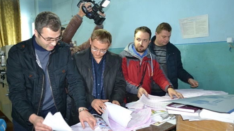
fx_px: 199
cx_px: 115
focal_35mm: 32
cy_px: 71
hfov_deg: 61.0
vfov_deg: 36.6
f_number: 3.8
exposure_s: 1/60
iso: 1800
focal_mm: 20
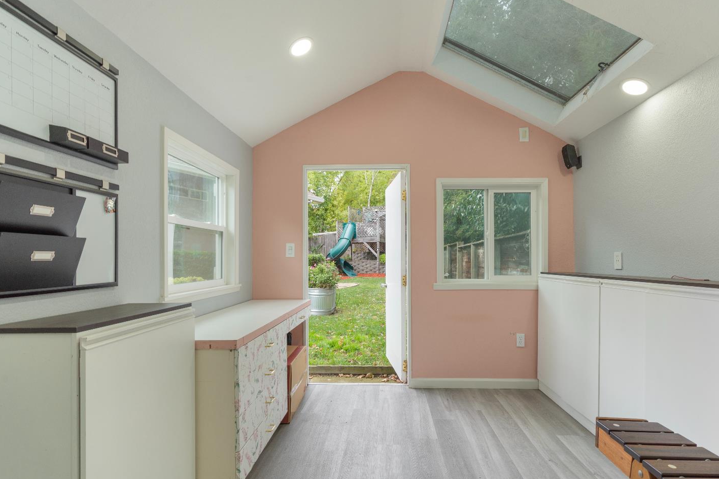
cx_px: 378
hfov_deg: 89.9
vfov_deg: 67.3
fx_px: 359
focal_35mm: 18
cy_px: 251
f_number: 8
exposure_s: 1/13
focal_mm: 17
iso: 160
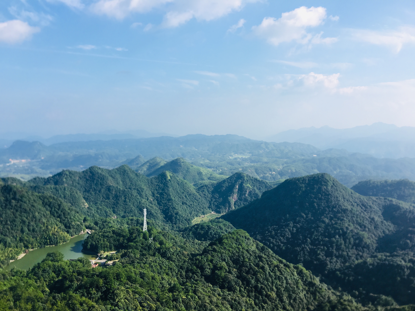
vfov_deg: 48.2
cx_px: 208
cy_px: 156
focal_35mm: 29
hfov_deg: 61.7
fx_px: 348
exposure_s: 1/864
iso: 25
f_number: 2.2
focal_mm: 4.15
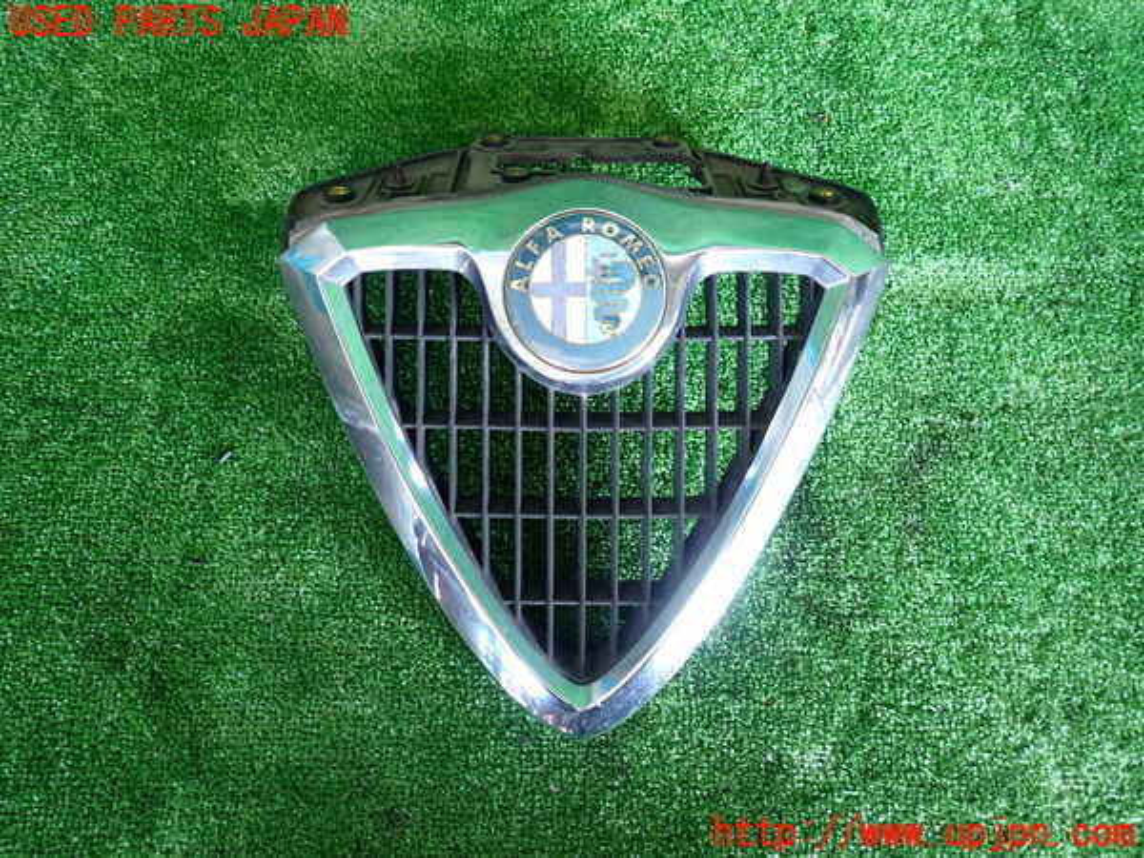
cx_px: 572
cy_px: 429
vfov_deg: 54.9
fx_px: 826
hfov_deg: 69.4
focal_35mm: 25
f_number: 2
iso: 200
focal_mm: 4.5
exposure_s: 1/40
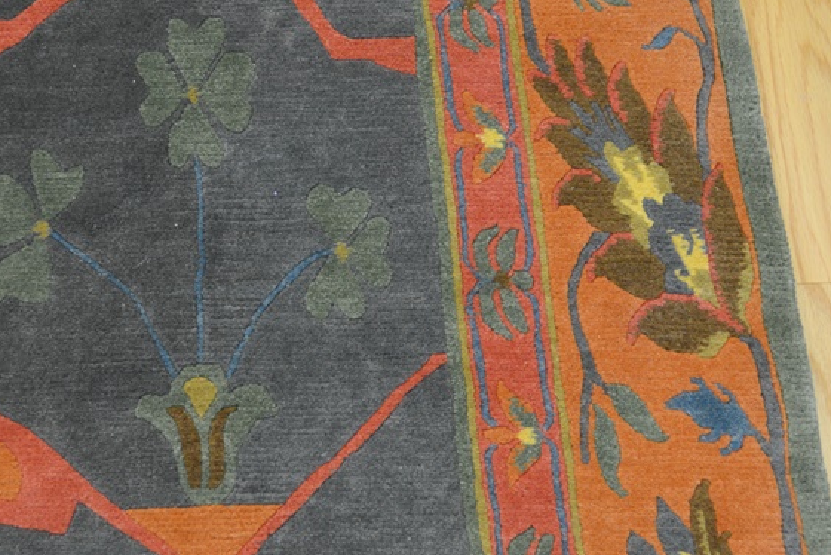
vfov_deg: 25.5
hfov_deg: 37.2
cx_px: 286
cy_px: 344
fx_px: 1224
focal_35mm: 53
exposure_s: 1/60
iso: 800
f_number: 4
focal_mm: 22
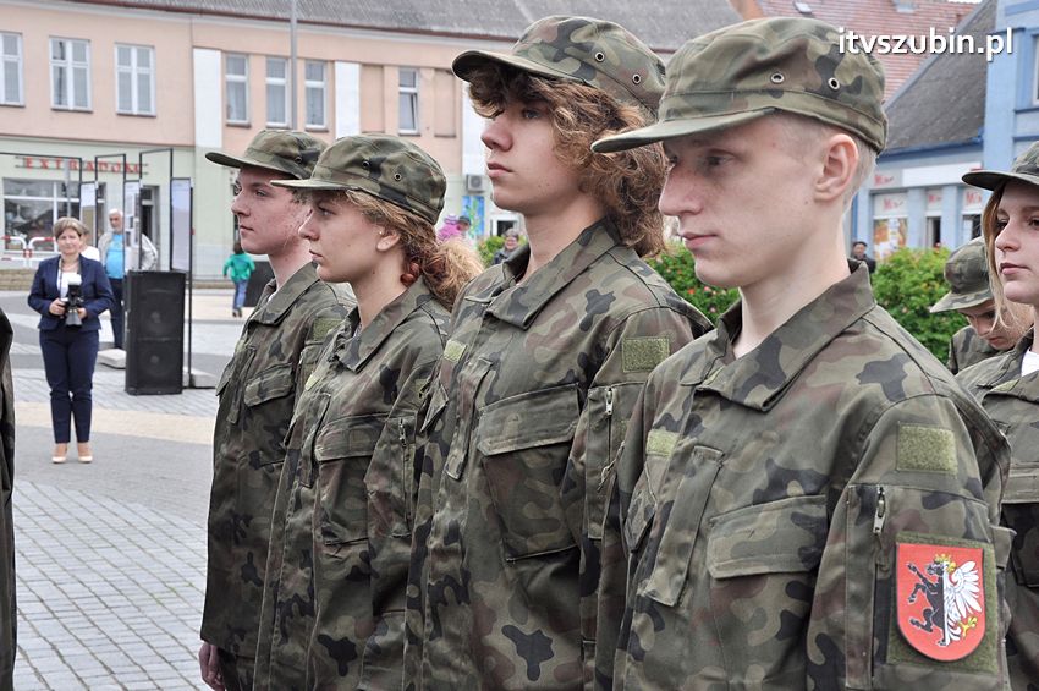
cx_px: 520
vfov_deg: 22.6
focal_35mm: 60
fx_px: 1730
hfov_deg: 33.4
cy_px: 346
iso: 500
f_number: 8
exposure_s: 1/250
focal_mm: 40
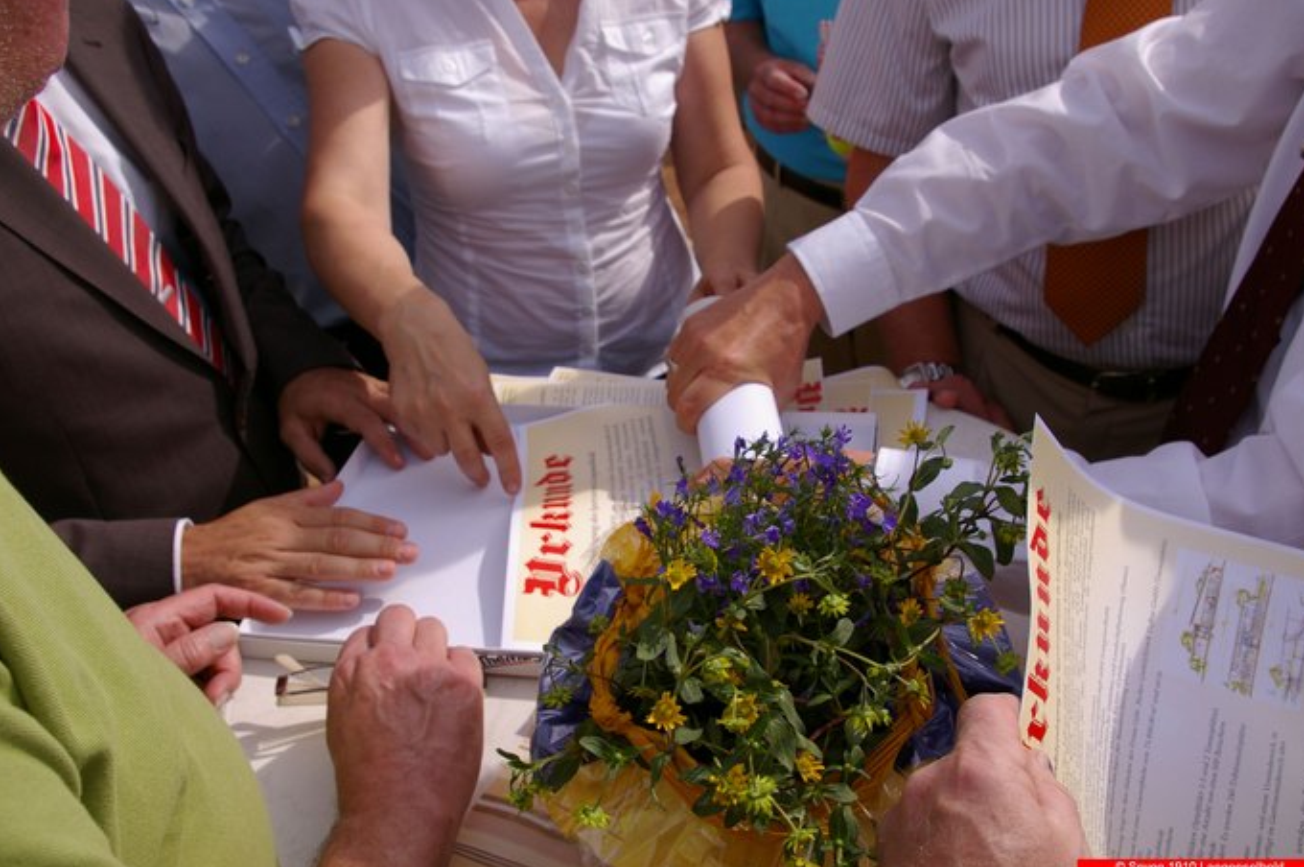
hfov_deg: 53.8
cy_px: 429
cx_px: 652
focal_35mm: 36
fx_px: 1285
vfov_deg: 37.3
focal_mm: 23
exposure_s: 1/500
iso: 200
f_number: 8
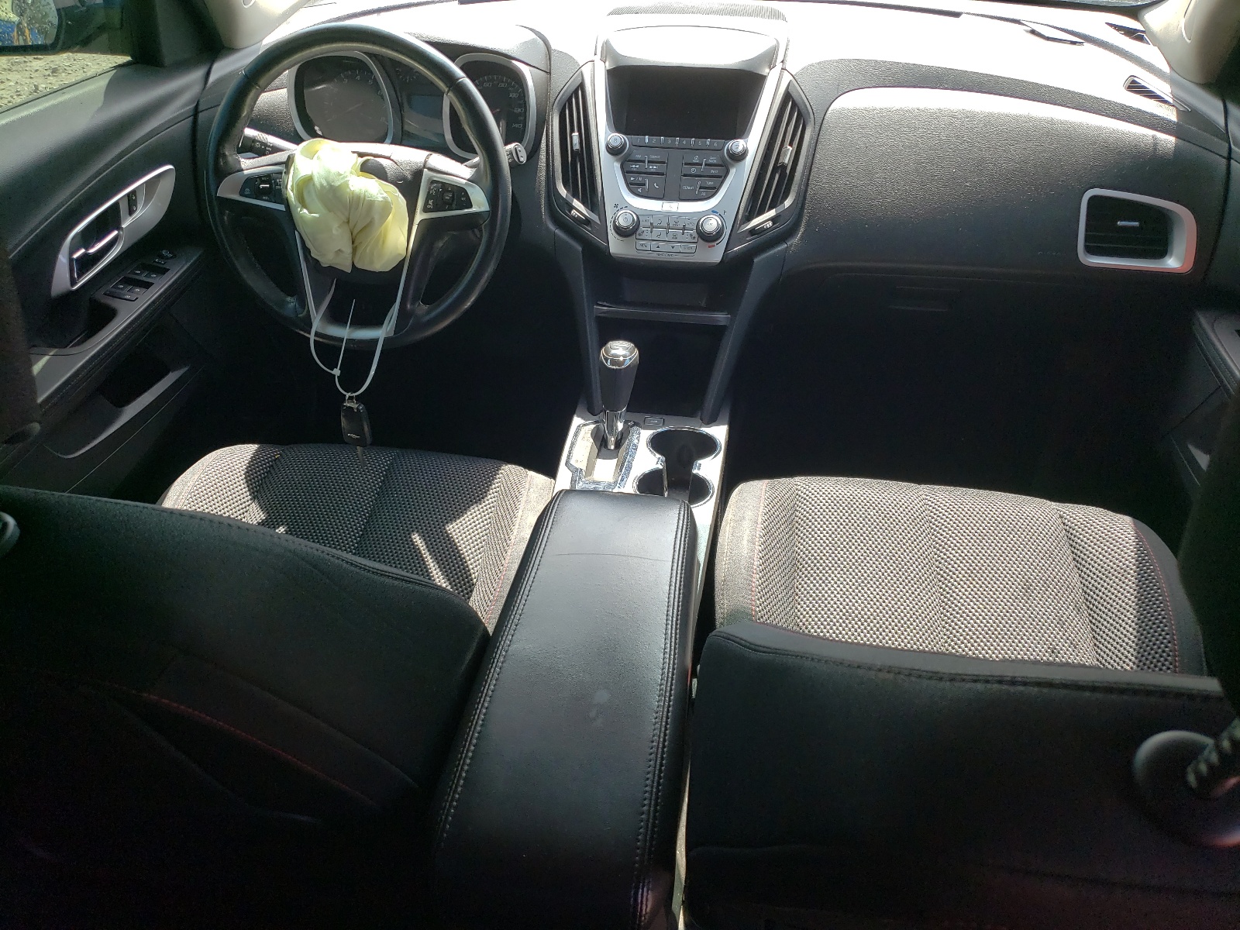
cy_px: 465
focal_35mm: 26
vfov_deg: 53.1
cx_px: 620
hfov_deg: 67.3
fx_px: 931
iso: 50
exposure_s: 1/345
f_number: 1.5
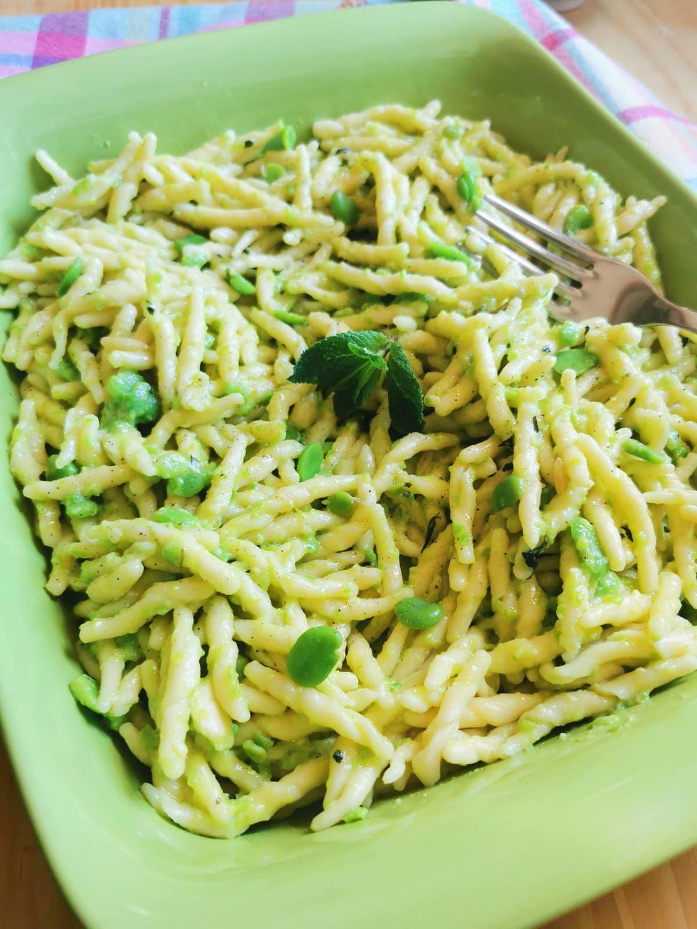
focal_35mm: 27
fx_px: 725
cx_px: 348
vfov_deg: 65.3
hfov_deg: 51.4
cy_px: 464
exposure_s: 1/100
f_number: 1.6
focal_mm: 5.56
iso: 100
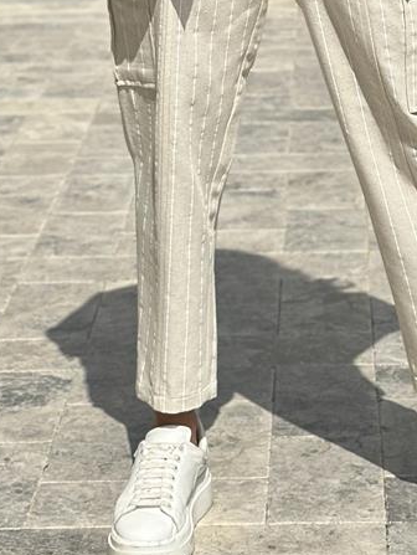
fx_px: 2294
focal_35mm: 143
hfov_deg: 10.4
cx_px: 325
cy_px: -161
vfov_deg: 13.3
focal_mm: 6.86
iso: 100
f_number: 1.78
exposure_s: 1/10870
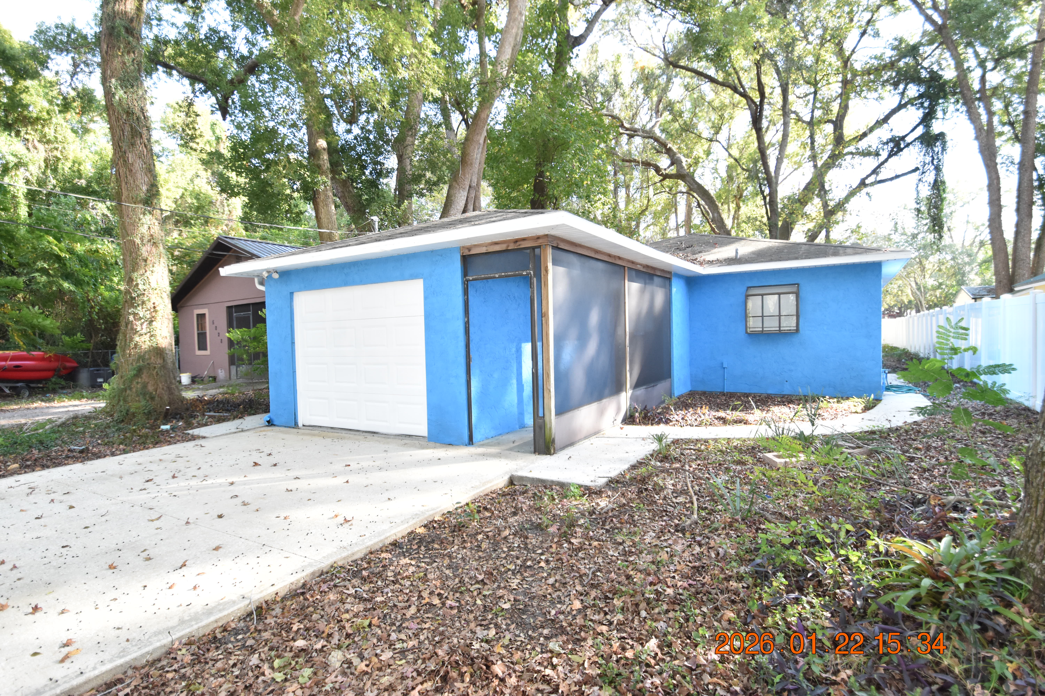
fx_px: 522
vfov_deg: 67.4
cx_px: 522
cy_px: 348
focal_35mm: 18
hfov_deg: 90.0
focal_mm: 12
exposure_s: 1/250
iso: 800
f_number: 3.8
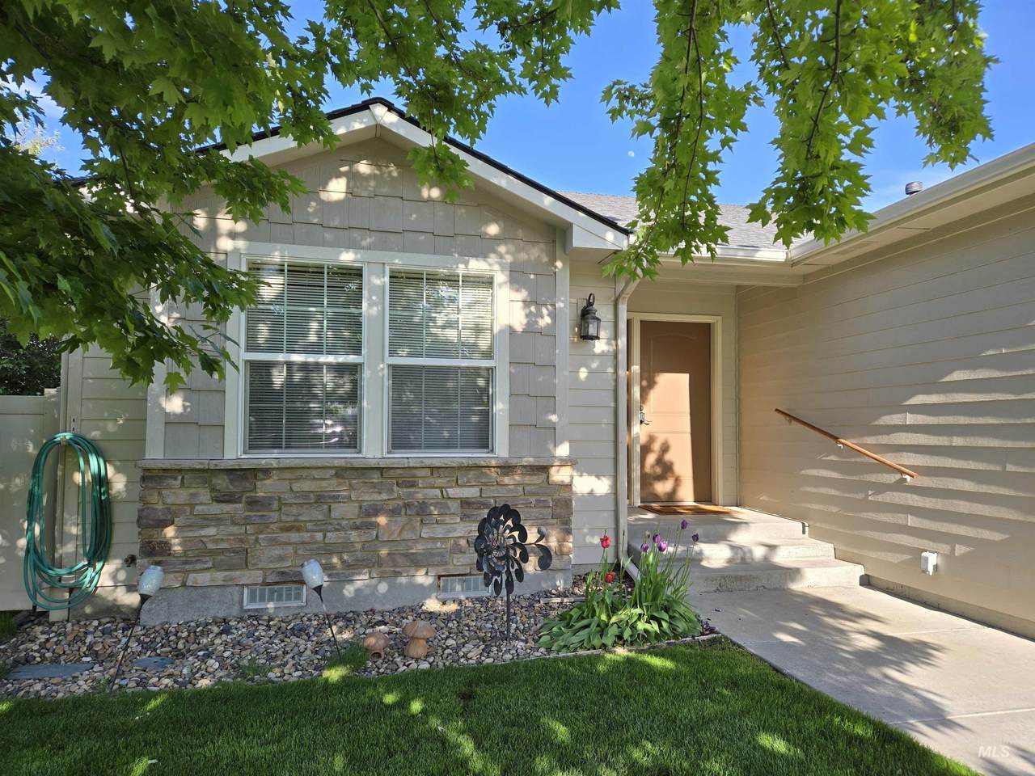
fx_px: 688
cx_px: 518
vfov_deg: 58.9
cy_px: 388
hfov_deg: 73.9
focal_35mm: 23
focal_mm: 5.4
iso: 25
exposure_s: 1/596
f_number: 1.8
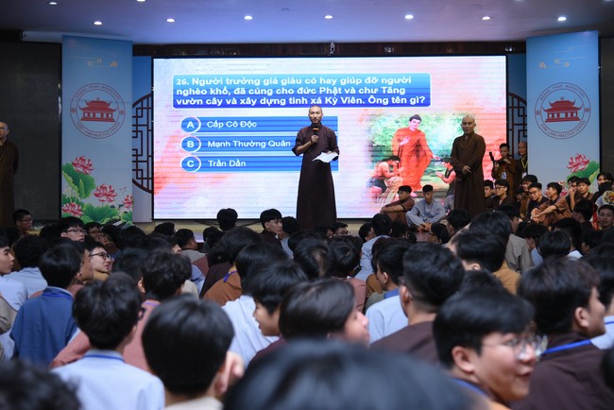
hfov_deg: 38.2
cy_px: 205
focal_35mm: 52
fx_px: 887
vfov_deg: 26.0
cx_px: 307
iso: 2000
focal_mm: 52
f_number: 4.5
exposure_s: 1/250
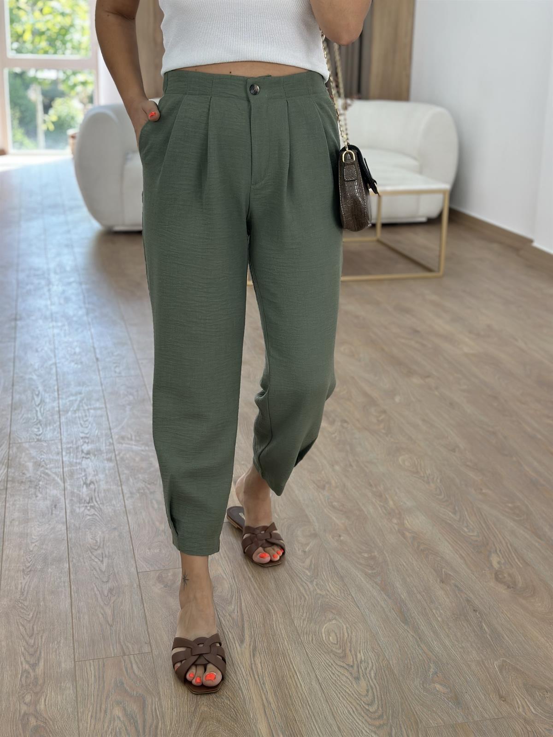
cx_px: 276
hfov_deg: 30.3
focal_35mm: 48
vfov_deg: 39.7
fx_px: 1022
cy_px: 368
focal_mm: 6.86
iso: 80
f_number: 1.78
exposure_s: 1/228
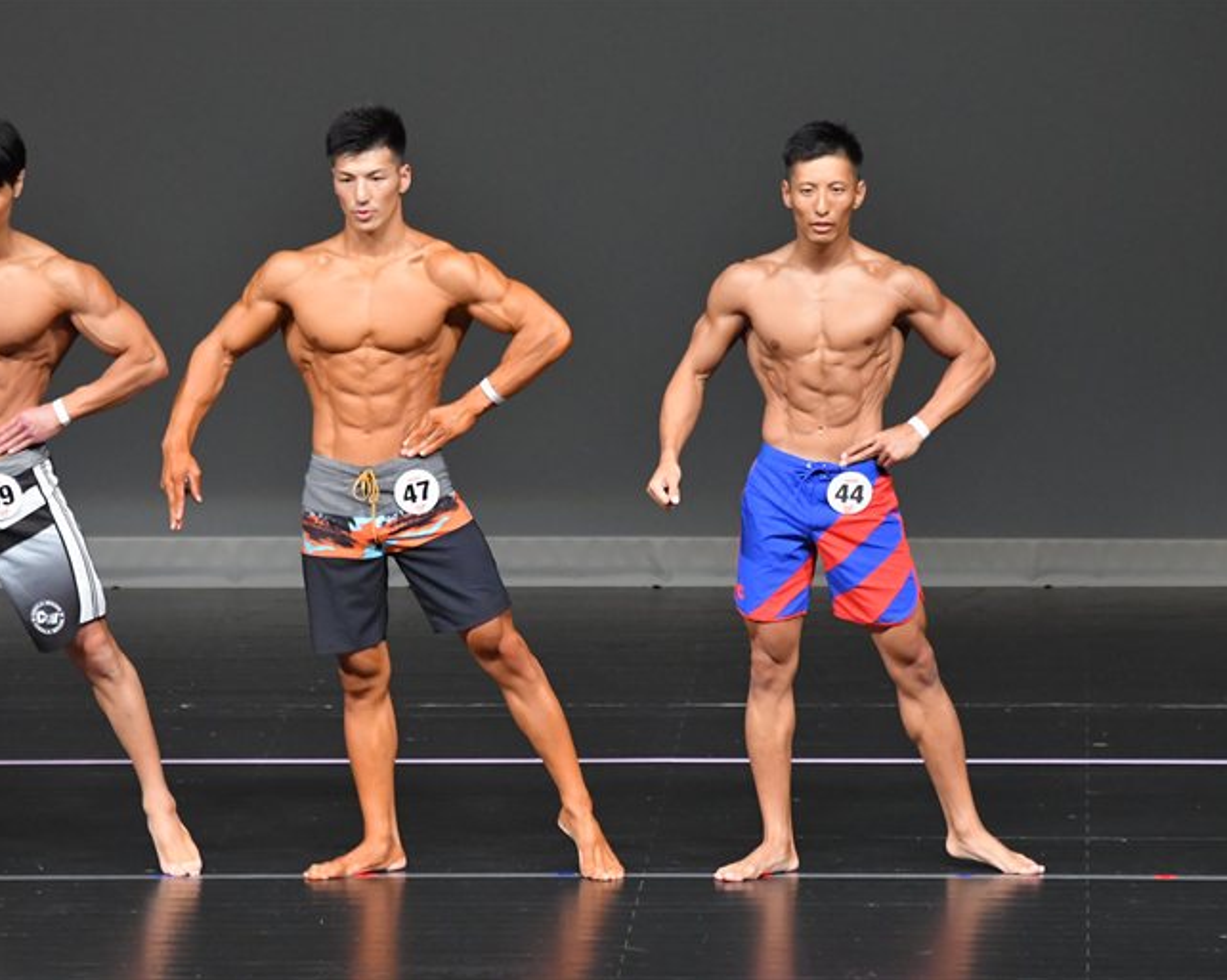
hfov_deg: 5.7
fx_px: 12341
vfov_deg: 4.5
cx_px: 549
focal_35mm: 340
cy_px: 489
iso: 4000
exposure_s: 1/400
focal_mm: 200
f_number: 5.6
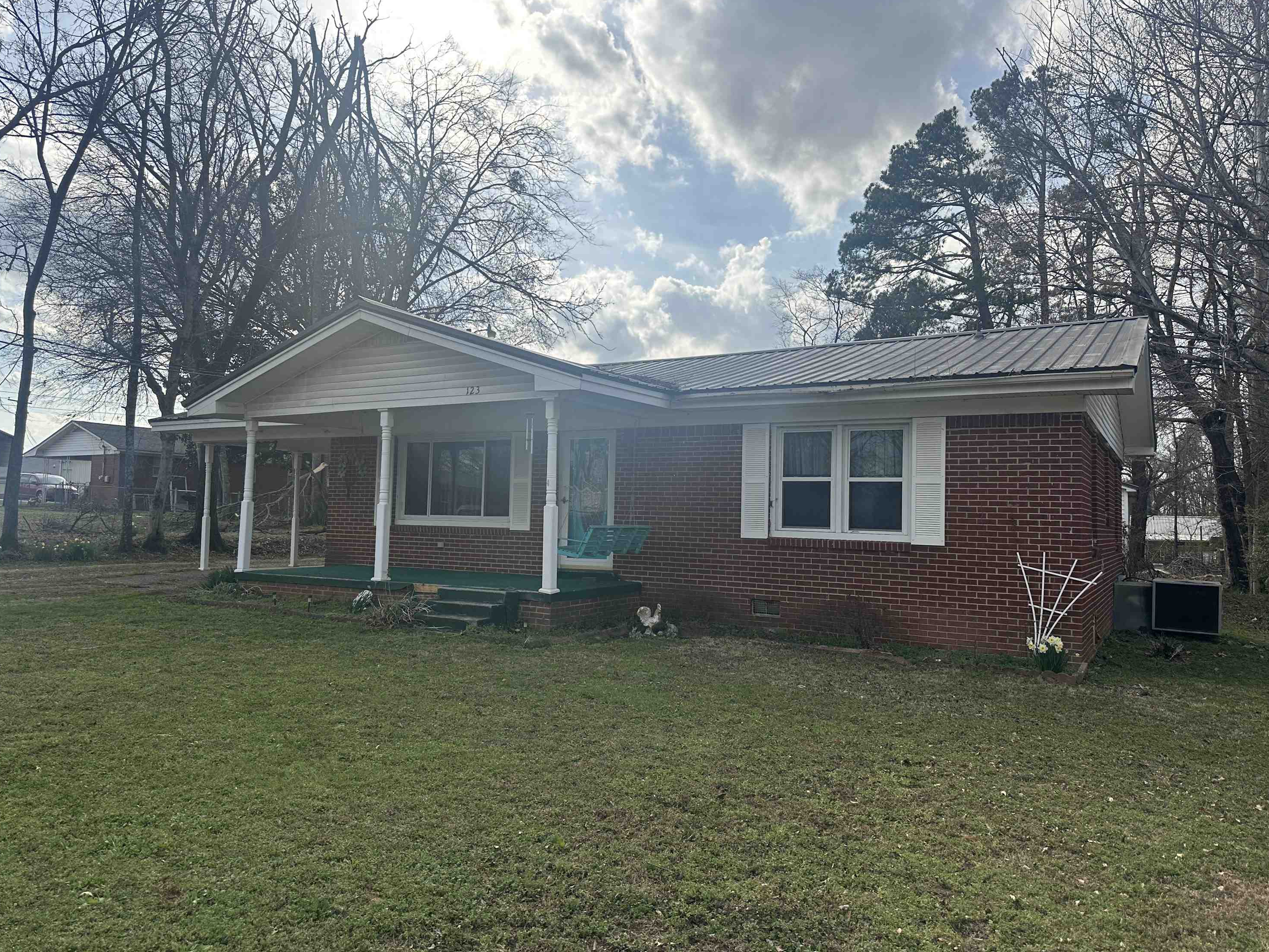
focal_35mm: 25
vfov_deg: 54.9
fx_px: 917
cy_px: 478
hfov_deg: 69.4
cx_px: 621
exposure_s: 1/5848
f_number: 1.78
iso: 80
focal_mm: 6.86
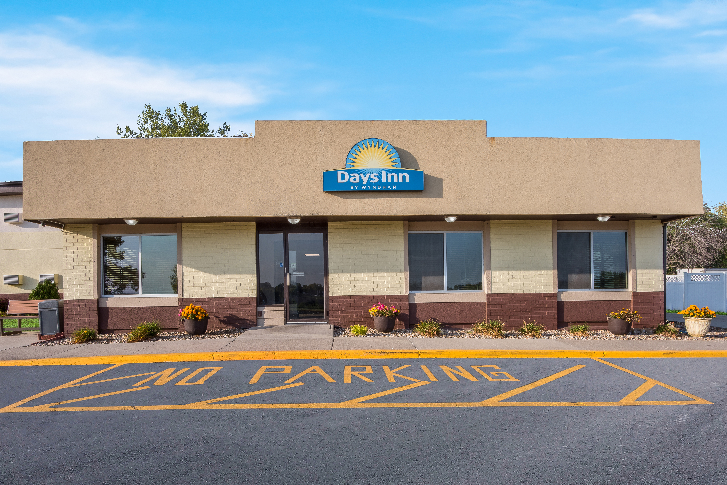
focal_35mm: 16
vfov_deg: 73.8
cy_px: 242
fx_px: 323
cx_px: 364
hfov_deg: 96.7
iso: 100
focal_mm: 16
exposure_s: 1/10
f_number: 16
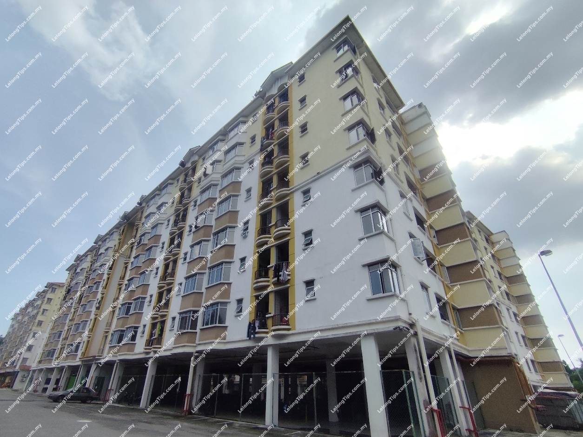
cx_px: 292
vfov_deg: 78.1
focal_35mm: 16
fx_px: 270
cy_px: 218
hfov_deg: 94.5
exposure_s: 1/3714
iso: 50
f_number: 2.2
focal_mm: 1.65
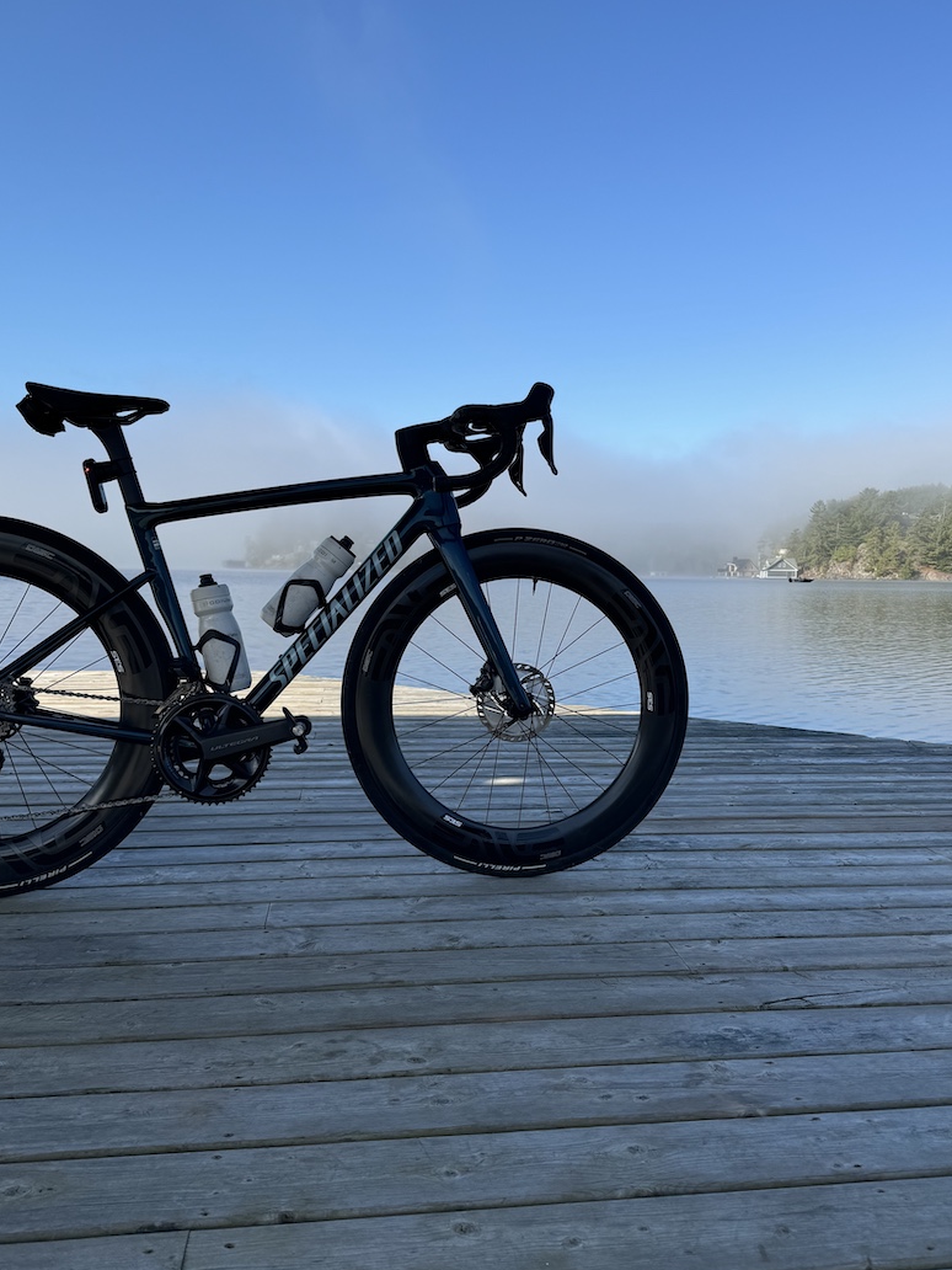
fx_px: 1137
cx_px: 536
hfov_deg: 45.3
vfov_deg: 58.3
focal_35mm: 31
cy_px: 681
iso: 80
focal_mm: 6.76
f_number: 1.78
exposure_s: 1/3096
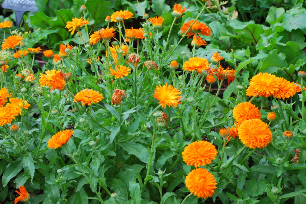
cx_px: 153
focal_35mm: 82
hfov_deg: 24.6
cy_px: 102
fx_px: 702
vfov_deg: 16.6
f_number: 5.6
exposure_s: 1/320
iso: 200
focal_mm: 55
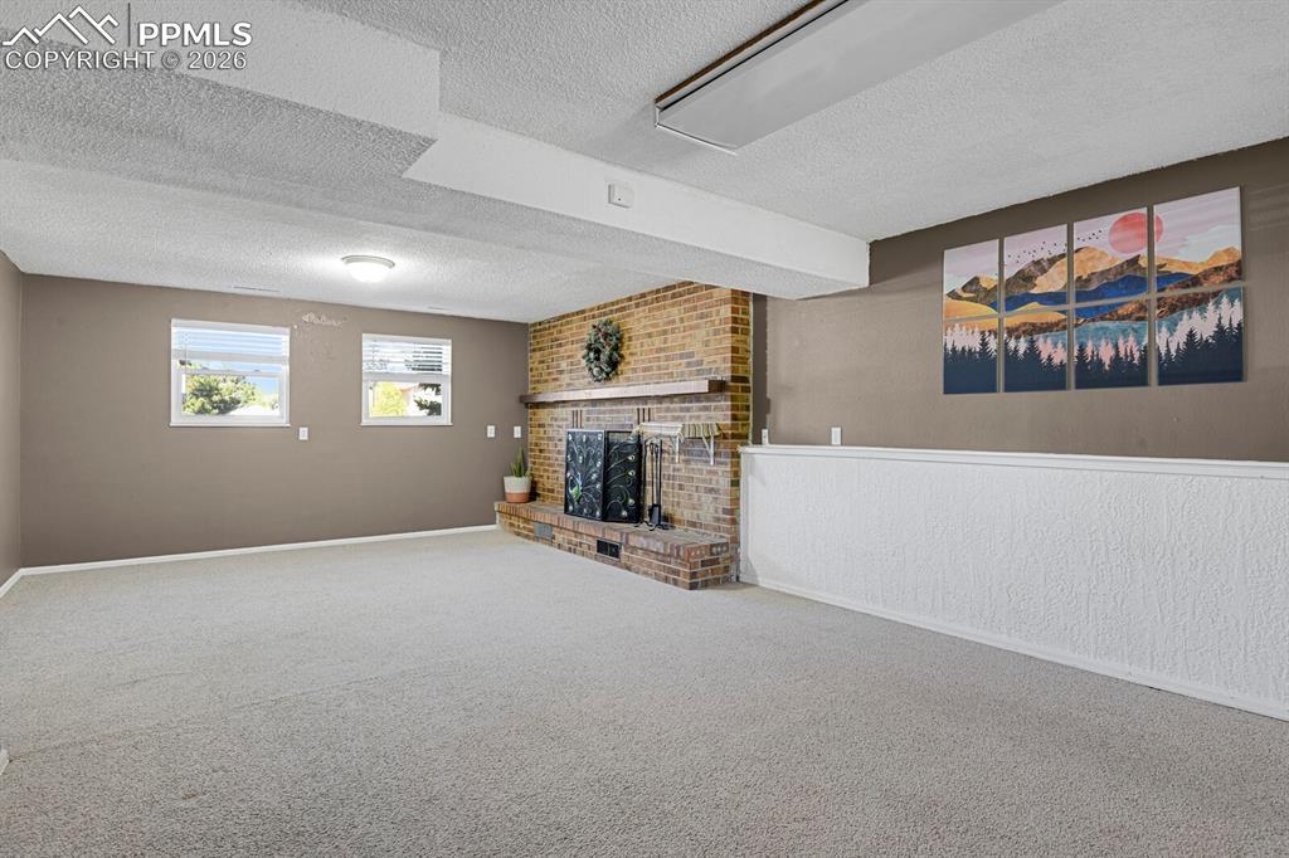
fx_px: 608
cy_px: 429
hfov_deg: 93.3
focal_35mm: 17
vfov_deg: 70.4
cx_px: 644
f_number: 8
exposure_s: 6
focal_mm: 17
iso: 250
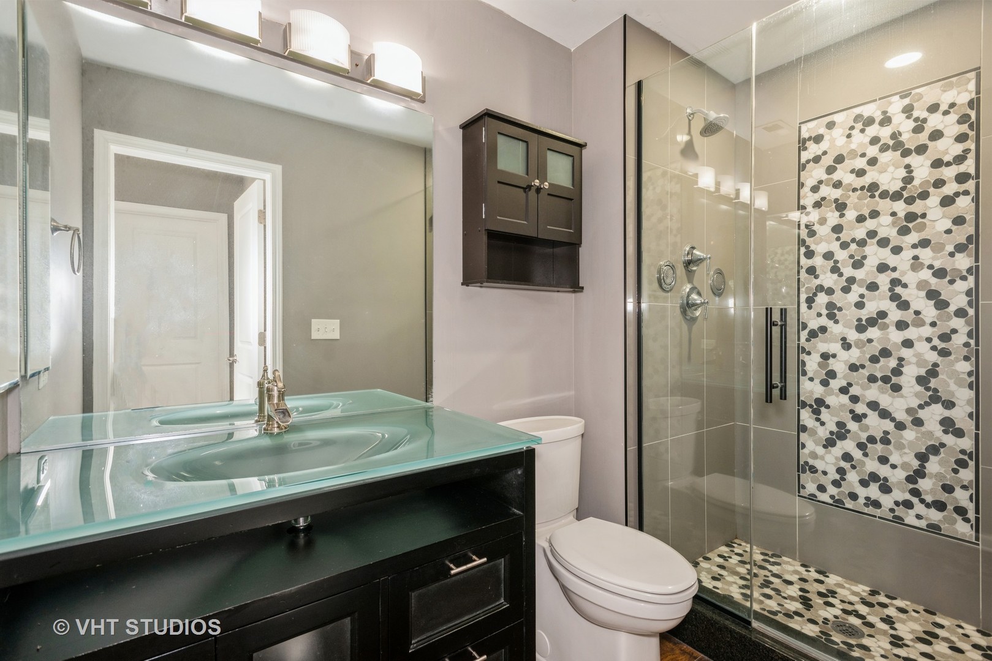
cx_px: 496
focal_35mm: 17
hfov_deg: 93.3
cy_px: 330
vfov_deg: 70.5
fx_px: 468
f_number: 8
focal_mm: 17
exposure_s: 1/2
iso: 400
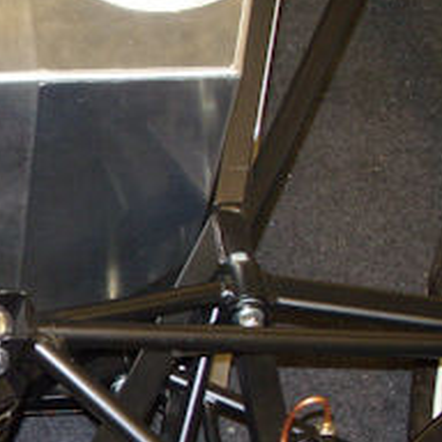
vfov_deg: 15.5
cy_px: 357
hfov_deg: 14.9
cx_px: -129
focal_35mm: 112
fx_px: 1618
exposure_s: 1/30
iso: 200
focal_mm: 7.8
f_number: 2.8
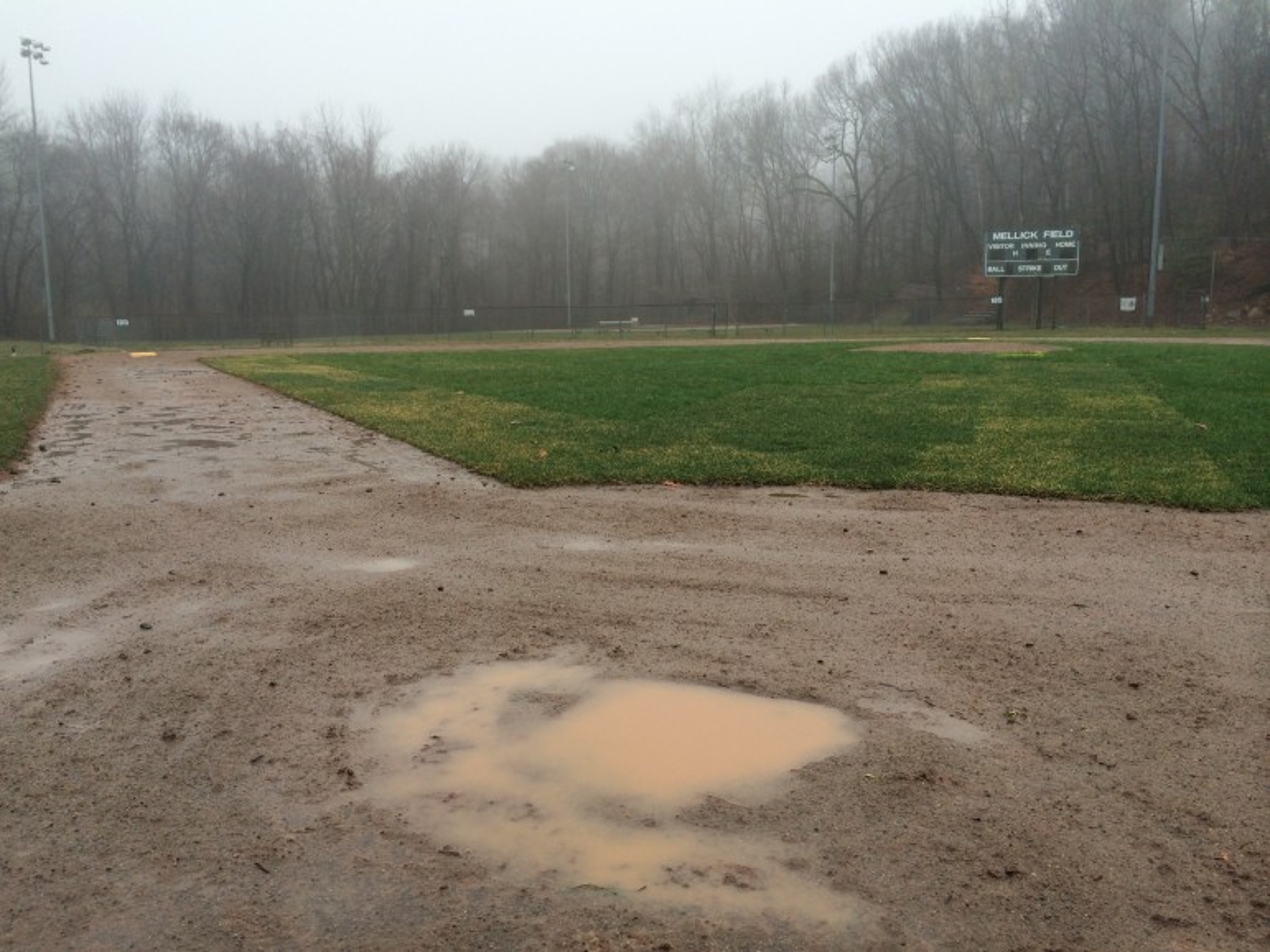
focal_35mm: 30
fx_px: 1100
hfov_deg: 60.0
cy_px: 476
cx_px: 635
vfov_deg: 46.8
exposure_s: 1/351
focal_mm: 4.12
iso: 32
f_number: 2.2
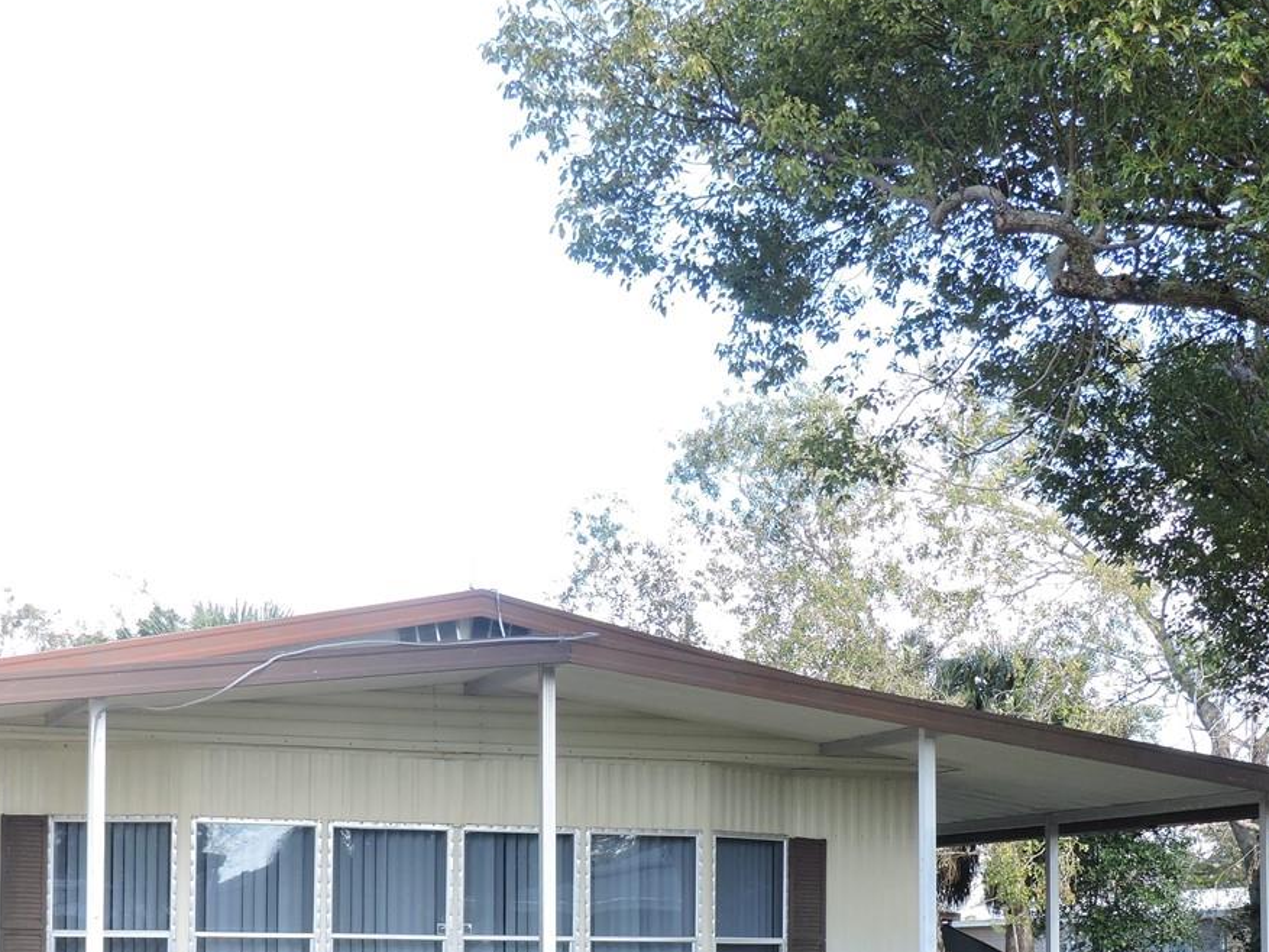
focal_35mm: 73
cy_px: 846
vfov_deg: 19.8
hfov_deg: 26.7
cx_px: 710
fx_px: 2676
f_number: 3.3
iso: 100
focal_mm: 7.1
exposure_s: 1/125
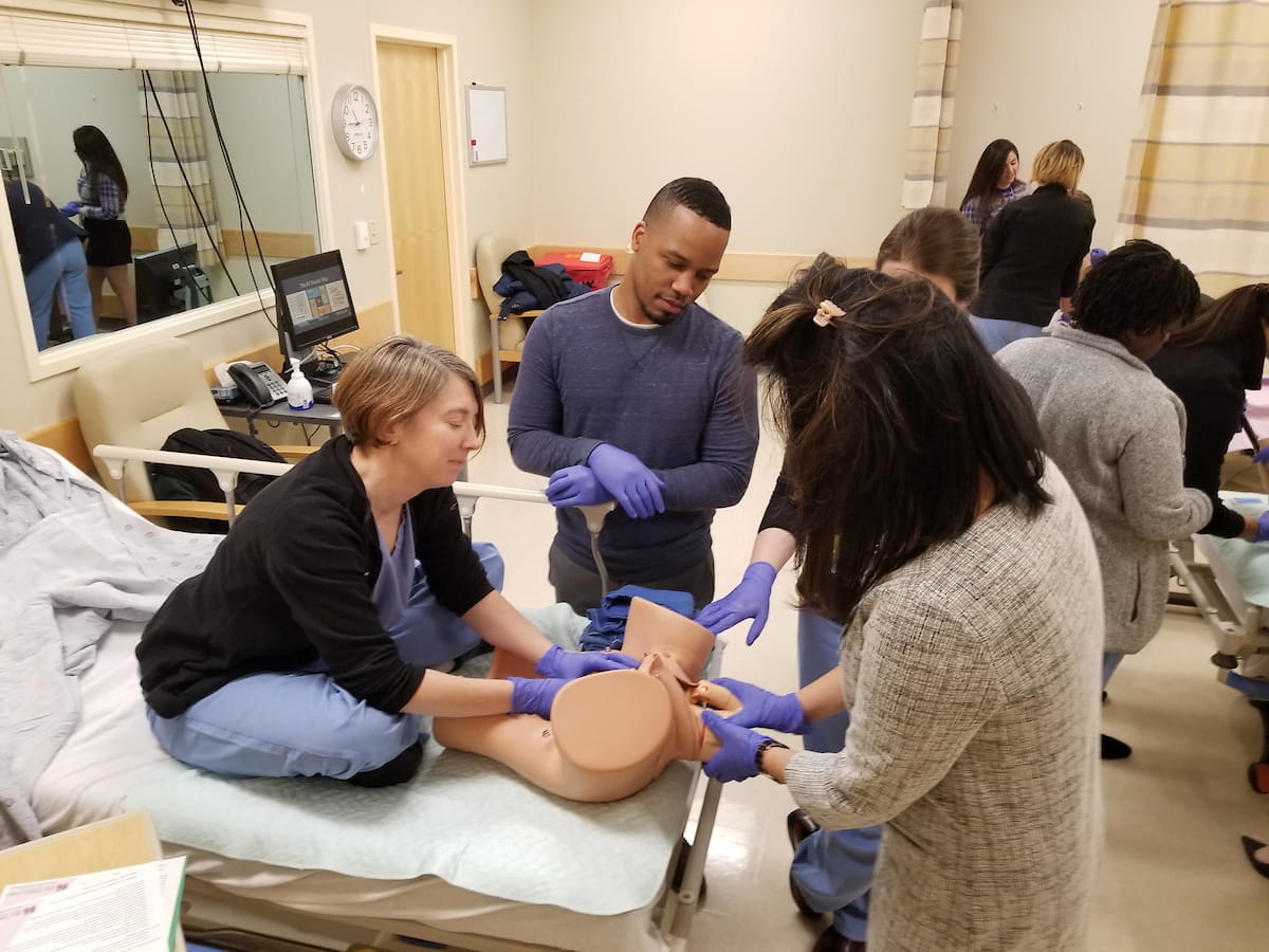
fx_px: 953
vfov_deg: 53.1
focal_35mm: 26
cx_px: 634
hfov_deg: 67.3
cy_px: 476
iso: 200
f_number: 1.7
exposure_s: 1/30
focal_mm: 4.3
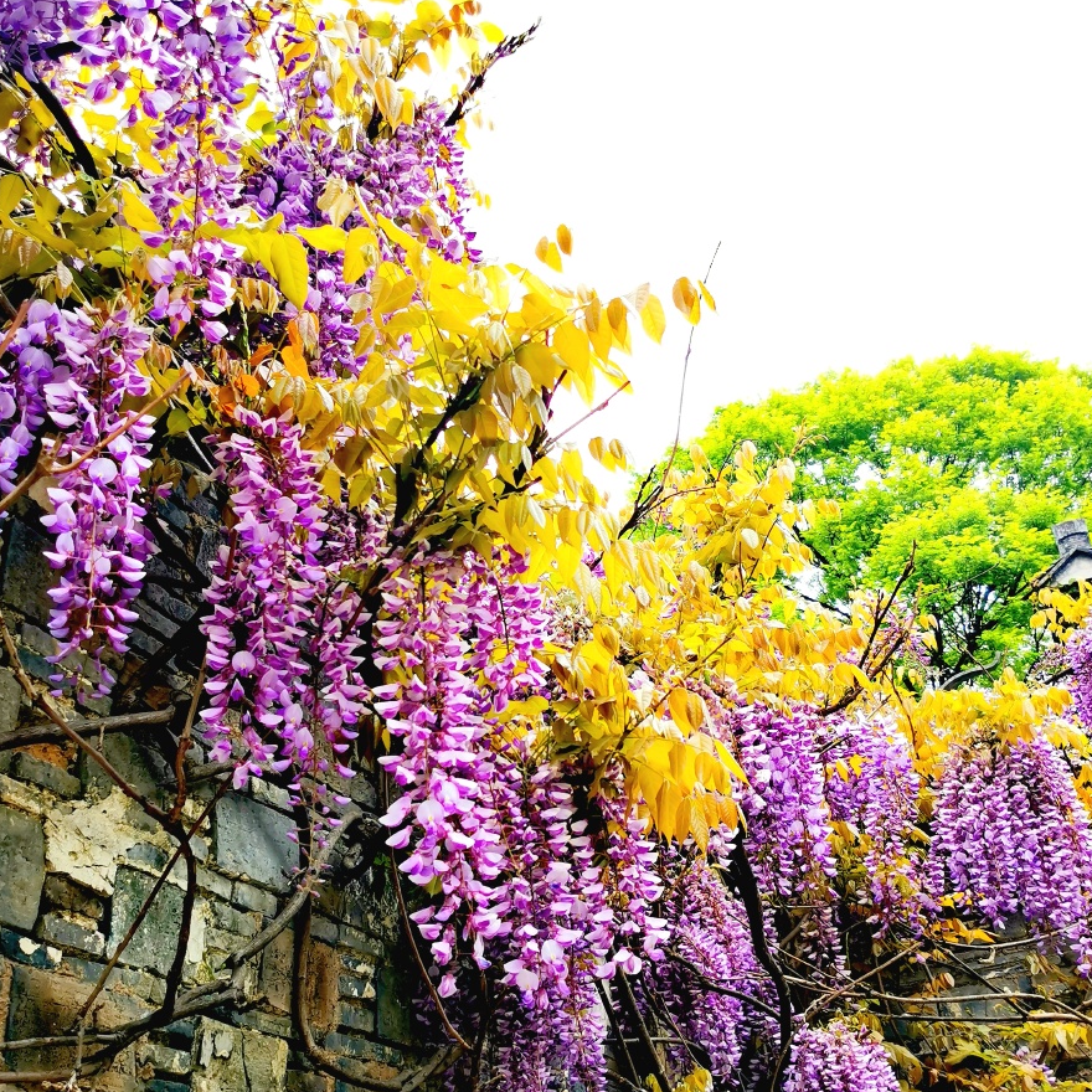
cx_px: 551
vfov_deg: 40.9
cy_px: 568
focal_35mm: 41
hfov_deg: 40.9
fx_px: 1463
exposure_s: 1/253
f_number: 1.4
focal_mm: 4.66
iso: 50
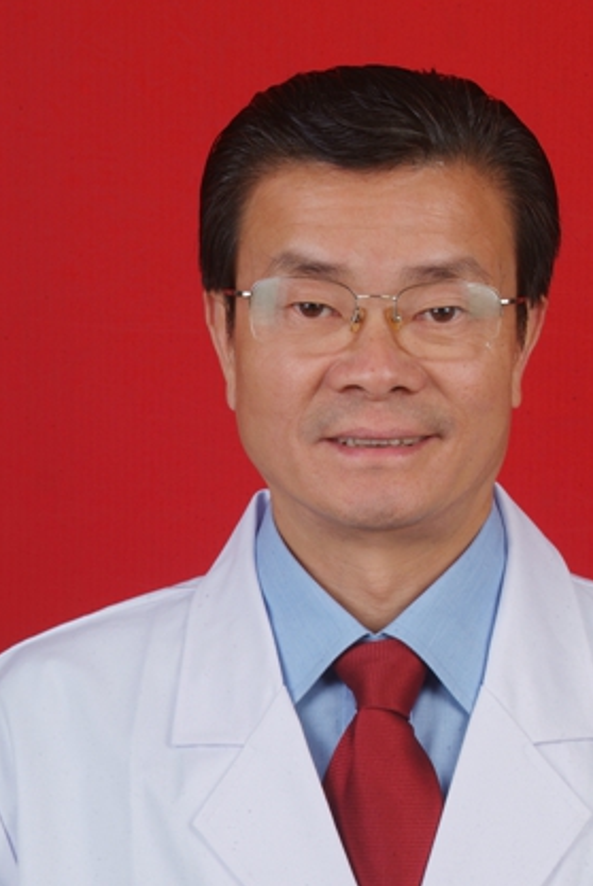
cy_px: 541
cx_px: 365
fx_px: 3845
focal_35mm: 156
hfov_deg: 8.8
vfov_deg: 13.1
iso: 100
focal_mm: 75
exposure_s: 1/90
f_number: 16
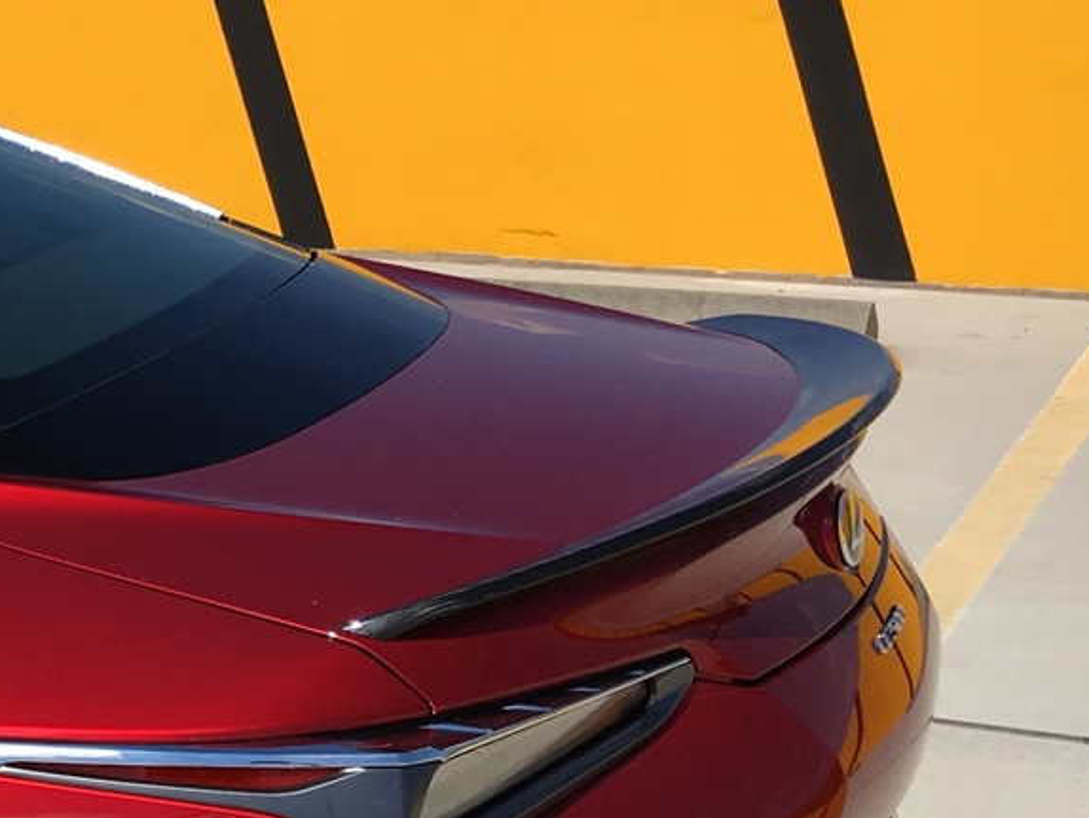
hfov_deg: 17.4
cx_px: -706
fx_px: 3053
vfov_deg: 15.2
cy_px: 638
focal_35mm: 97
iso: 25
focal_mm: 4.15
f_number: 2.2
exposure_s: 1/2024
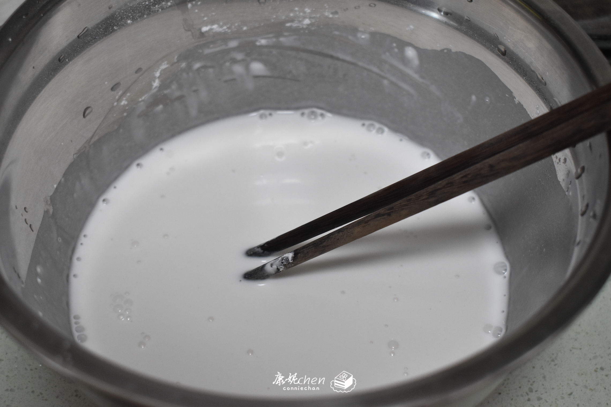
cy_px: 204
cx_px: 306
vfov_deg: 25.8
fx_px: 891
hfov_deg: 37.9
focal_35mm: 52
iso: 1400
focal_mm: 35
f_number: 5
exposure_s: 1/60
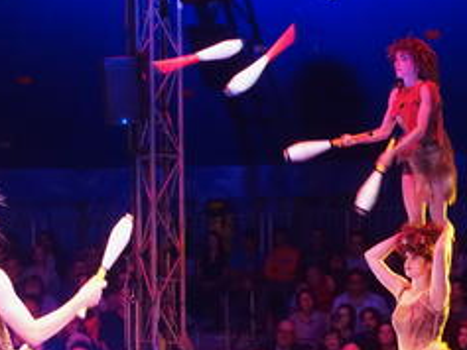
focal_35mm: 95
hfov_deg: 20.5
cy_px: 262
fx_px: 1282
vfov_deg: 15.5
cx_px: 359
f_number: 2.8
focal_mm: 10.8
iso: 1600
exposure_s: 1/50
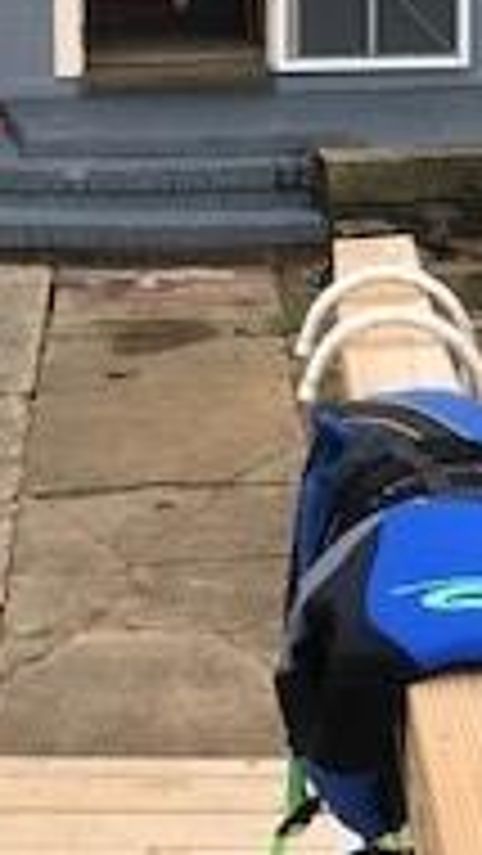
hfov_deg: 11.7
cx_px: 18
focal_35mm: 103
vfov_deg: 20.4
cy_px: 112
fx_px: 2338
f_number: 1.8
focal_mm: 3.99
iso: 20
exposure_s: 1/894
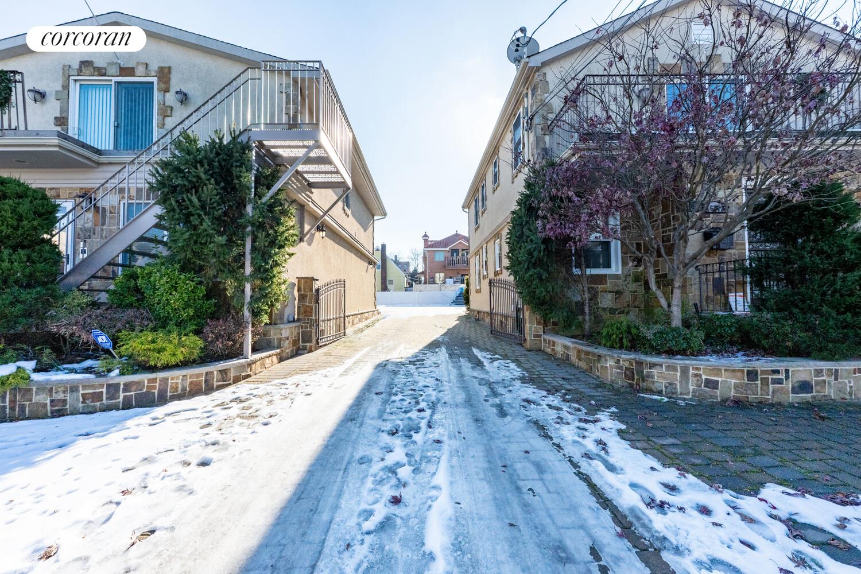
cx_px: 430
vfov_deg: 81.2
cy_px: 287
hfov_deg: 104.3
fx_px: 335
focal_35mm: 14
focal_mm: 14
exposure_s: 1/8000
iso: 800
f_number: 8
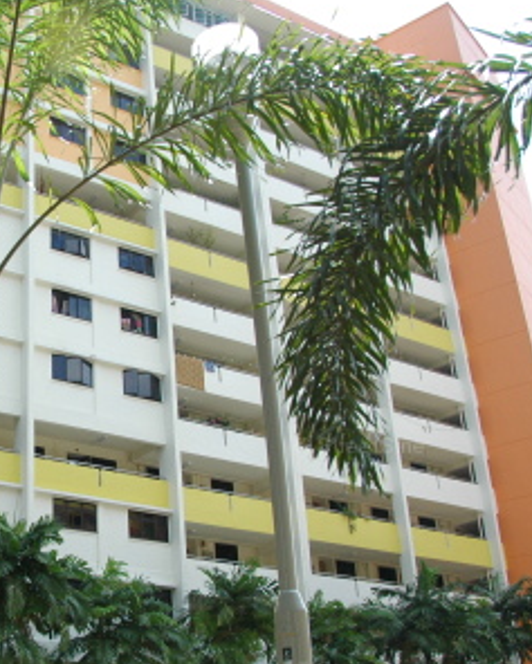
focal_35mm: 47
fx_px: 925
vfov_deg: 39.4
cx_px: 13
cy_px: 396
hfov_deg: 30.1
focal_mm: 18
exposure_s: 1/2000
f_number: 4
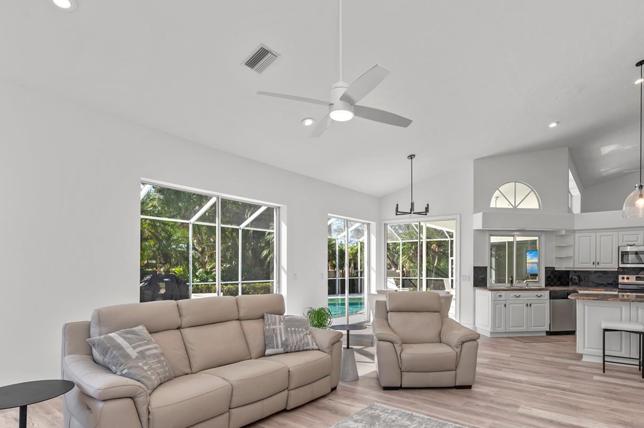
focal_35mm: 20
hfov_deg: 83.8
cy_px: 266
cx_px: 351
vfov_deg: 61.0
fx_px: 357
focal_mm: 15
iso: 200
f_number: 9
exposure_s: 1/40
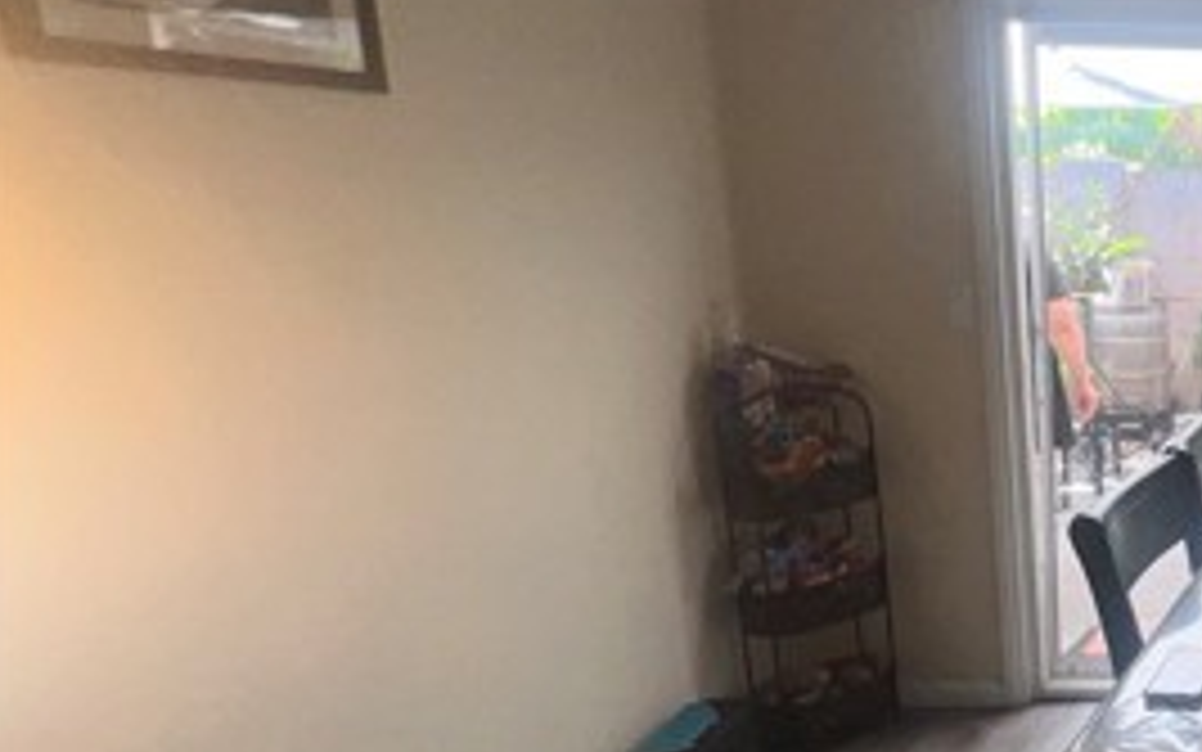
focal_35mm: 33
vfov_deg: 38.2
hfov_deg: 41.4
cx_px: 1418
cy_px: 441
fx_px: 1081
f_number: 1.8
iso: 25
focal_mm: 1.57
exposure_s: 1/122
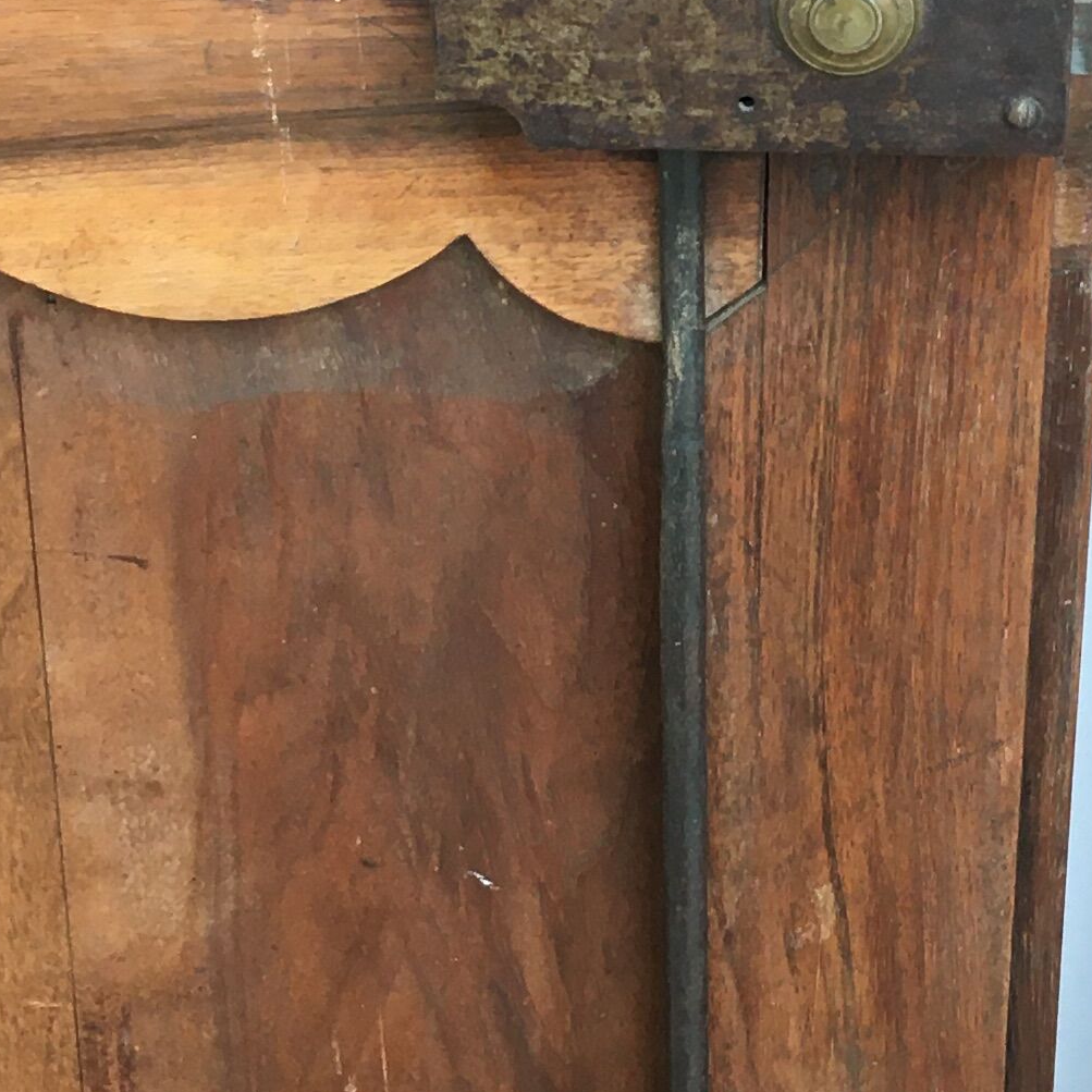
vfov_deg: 16.7
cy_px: 149
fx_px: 3676
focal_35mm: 103
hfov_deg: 16.8
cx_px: 870
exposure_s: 1/33
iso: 25
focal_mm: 4.15
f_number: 2.2
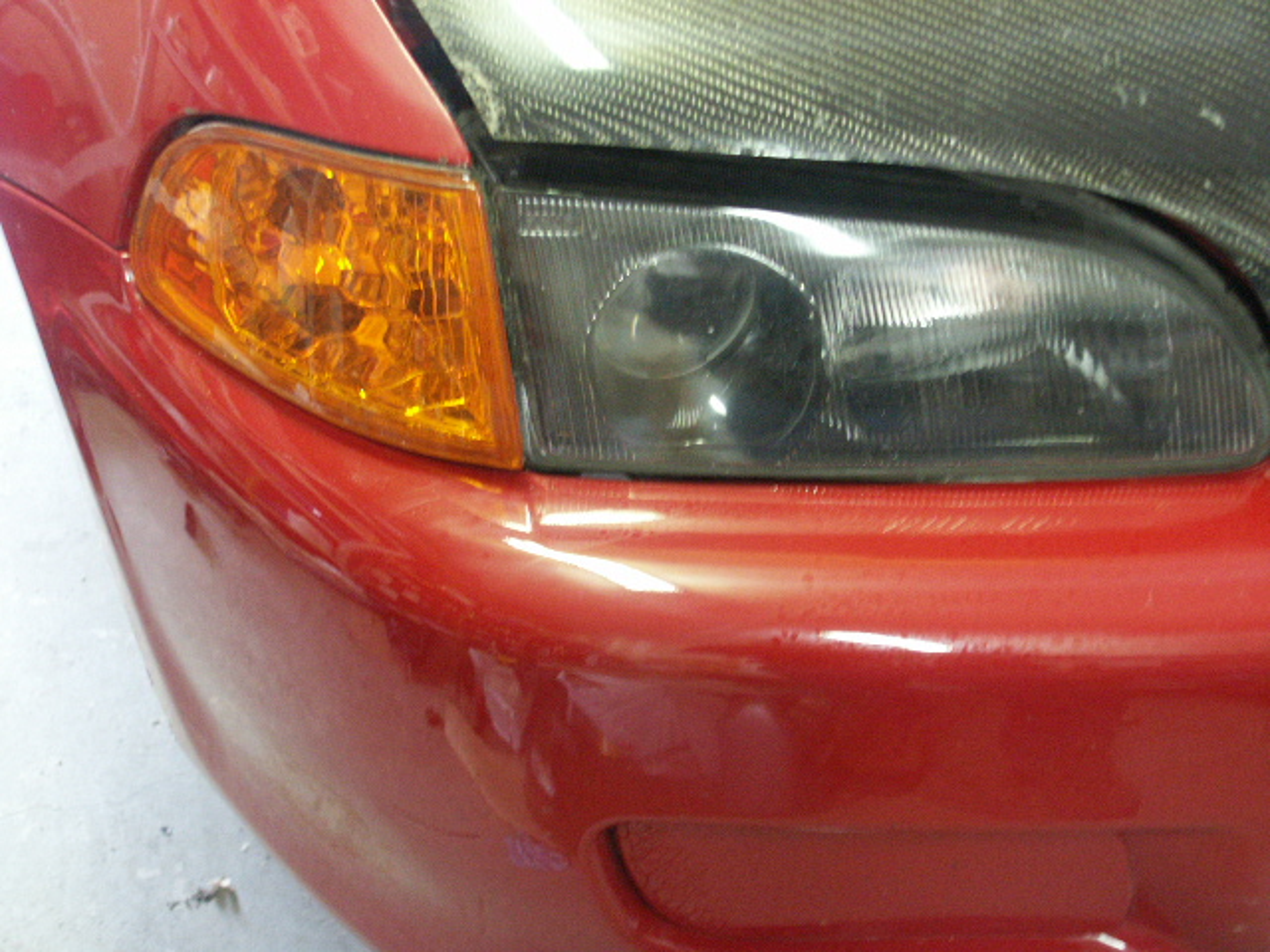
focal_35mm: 67
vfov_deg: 21.9
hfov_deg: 29.0
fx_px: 2458
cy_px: 476
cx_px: 635
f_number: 3.5
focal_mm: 16.68
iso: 200
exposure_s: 1/8
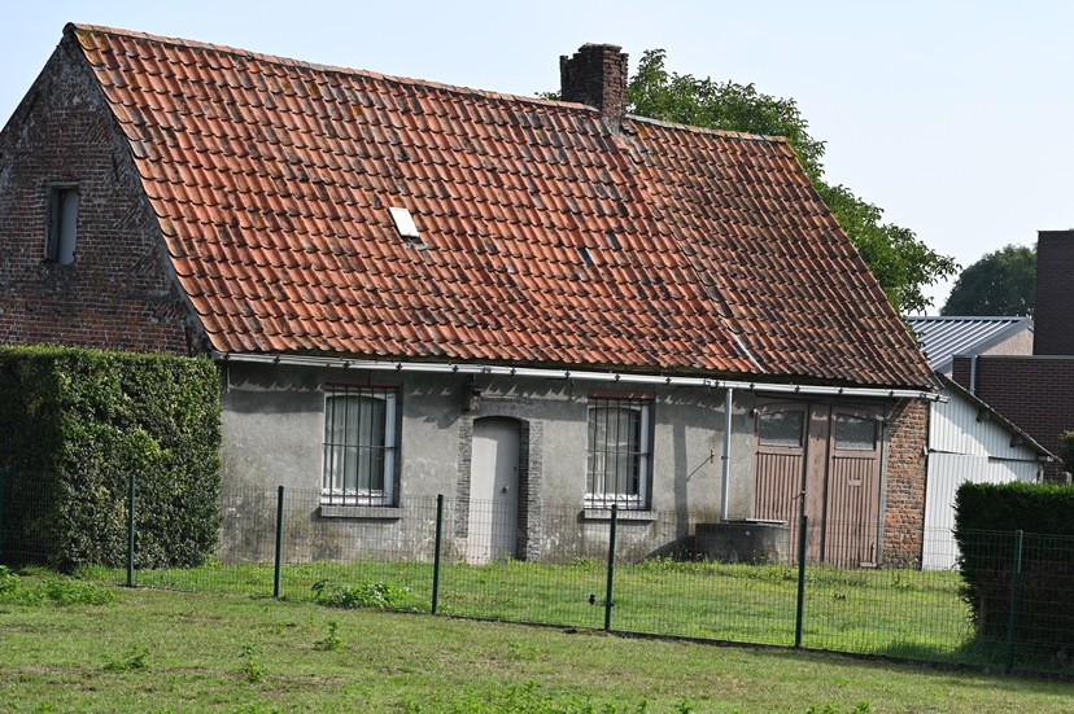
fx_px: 2296
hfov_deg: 26.3
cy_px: 357
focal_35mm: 77
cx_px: 537
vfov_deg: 17.7
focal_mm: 77
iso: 100
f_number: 6.3
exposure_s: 1/320
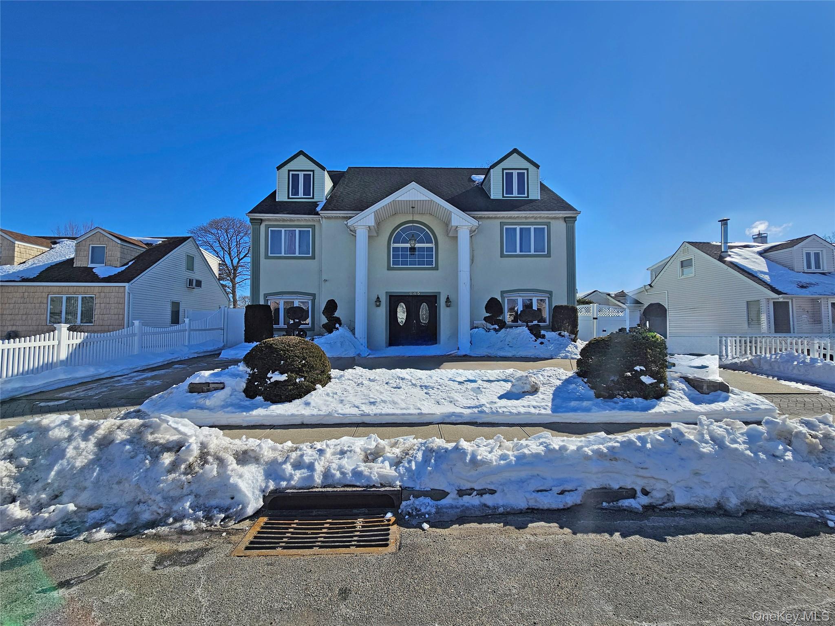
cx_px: 418
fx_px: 314
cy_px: 313
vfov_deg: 89.9
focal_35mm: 13
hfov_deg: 106.2
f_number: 2.2
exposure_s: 1/3778
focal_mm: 2.2
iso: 50
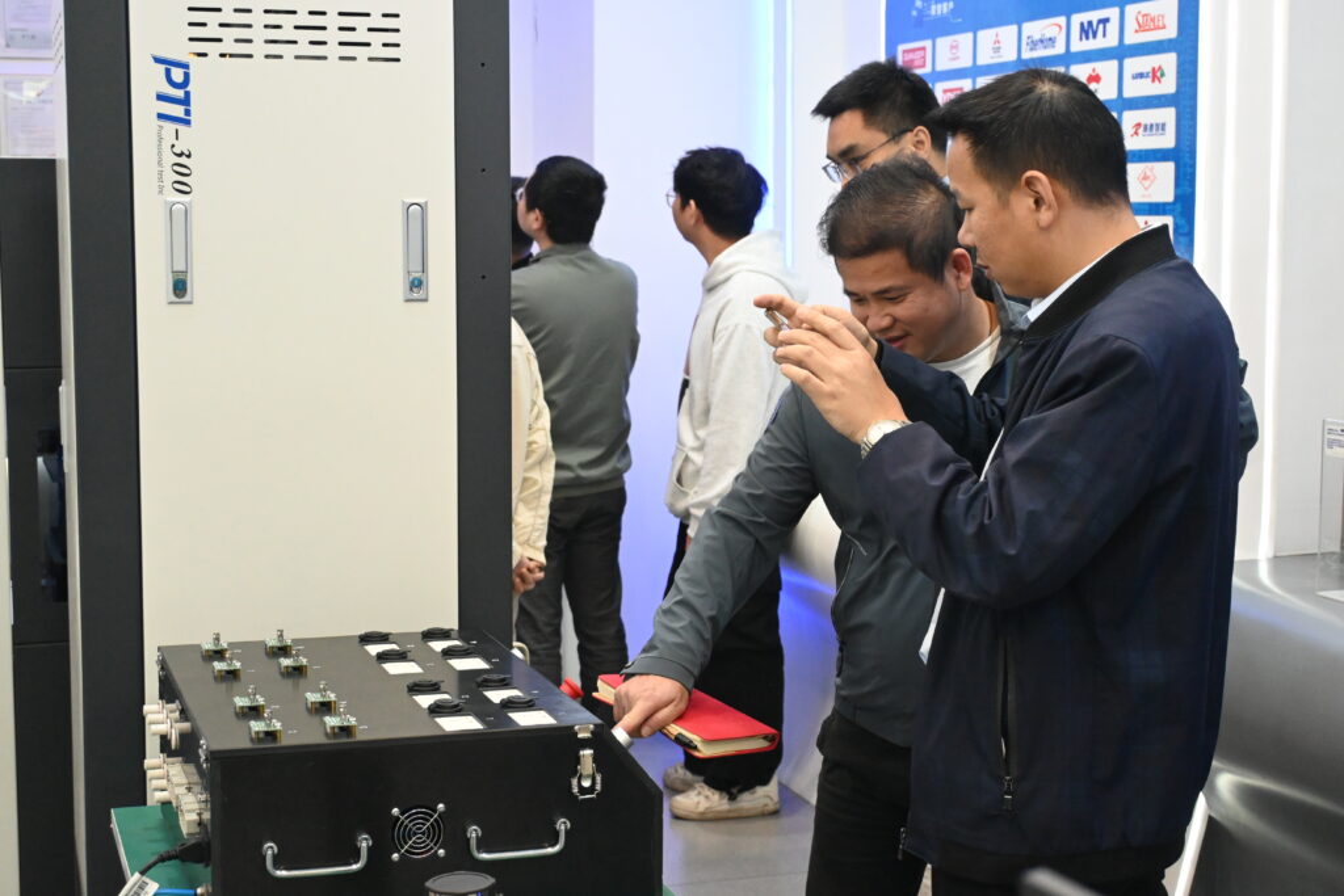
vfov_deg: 25.1
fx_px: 2016
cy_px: 448
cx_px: 672
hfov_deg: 36.9
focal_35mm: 54
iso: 3200
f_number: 5.3
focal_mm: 36
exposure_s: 1/125
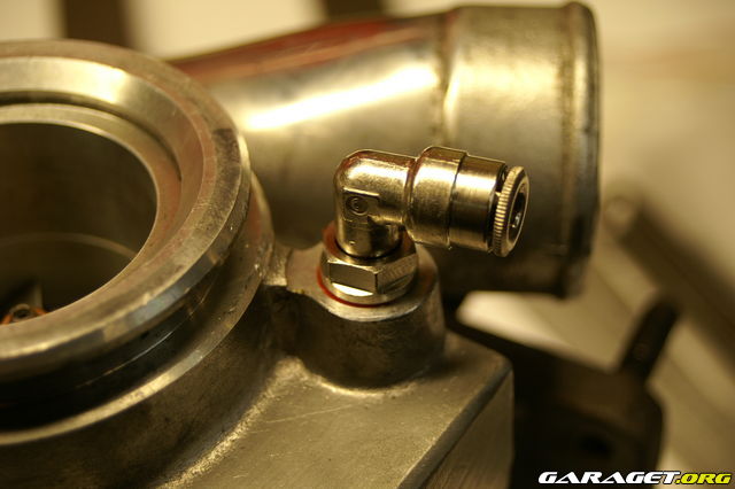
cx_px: 368
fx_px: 1530
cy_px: 244
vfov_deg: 18.2
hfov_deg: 27.0
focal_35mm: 75
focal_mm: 50
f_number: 5.6
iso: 200
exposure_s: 1/30
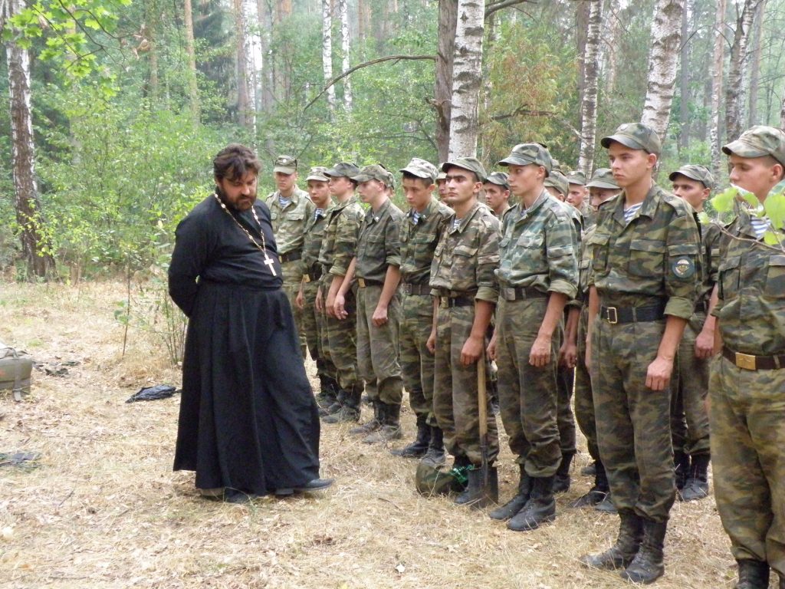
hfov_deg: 42.1
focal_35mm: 45
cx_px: 392
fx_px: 1020
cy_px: 294
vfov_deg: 32.2
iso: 800
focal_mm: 8.06
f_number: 3.4
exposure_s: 1/400
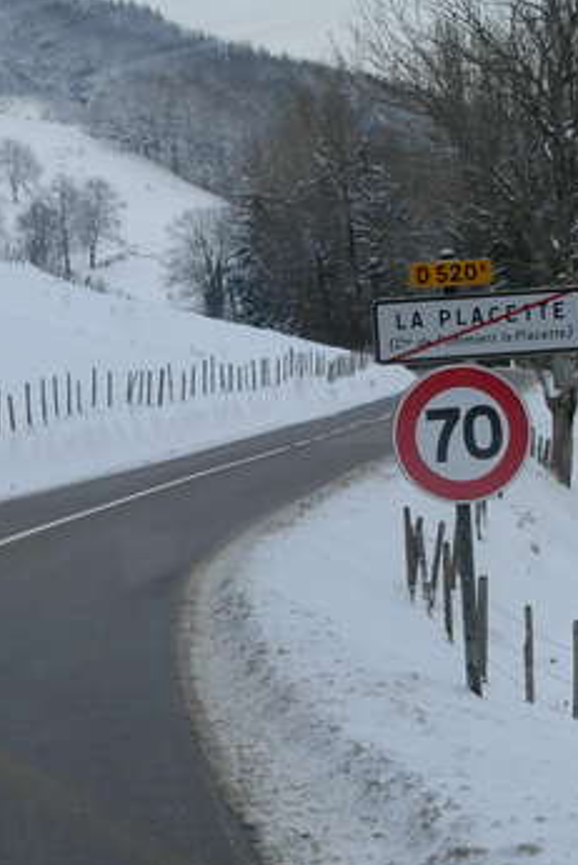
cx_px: 180
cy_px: 462
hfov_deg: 10.0
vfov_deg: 15.0
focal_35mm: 137
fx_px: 3296
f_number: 3.6
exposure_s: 1/683
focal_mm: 12.5
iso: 79
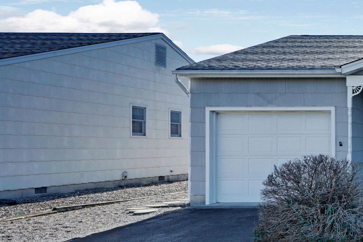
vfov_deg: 28.0
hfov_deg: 31.2
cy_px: 144
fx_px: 484
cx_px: 480
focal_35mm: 48
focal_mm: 18
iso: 100
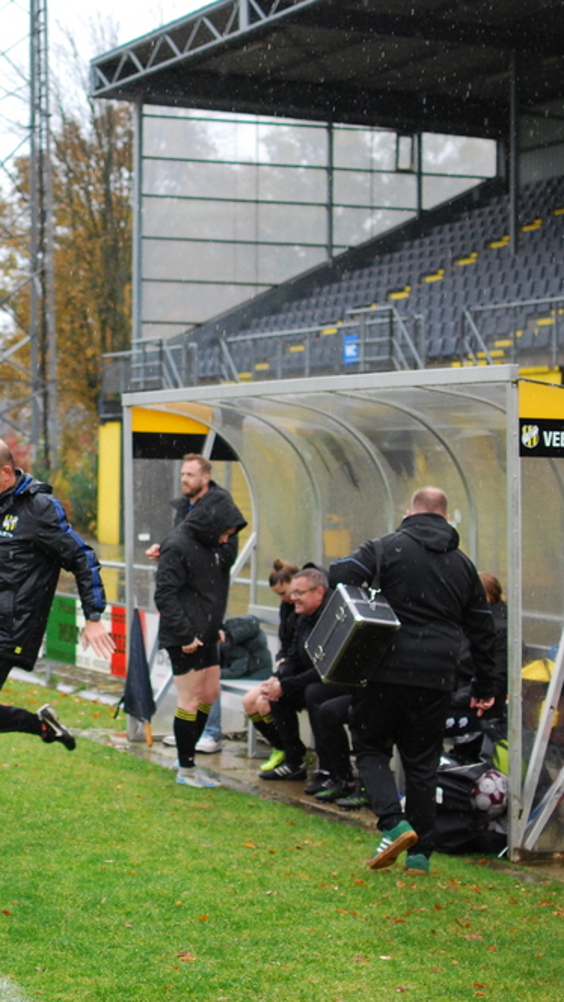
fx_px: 2201
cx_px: 0
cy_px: 499
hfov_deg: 14.4
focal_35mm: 83
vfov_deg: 25.7
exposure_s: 1/500
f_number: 2
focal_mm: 35
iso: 640
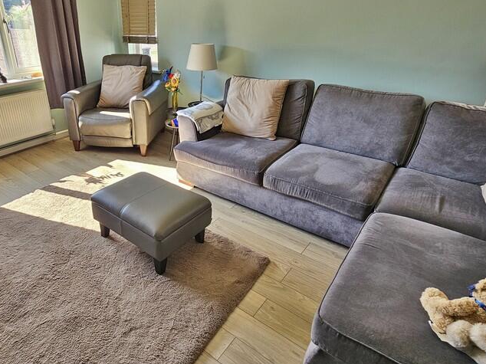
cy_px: 166
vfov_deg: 63.3
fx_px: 295
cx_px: 166
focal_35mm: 21
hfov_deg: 76.8
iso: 50
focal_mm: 2.2
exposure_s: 1/50
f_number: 2.2
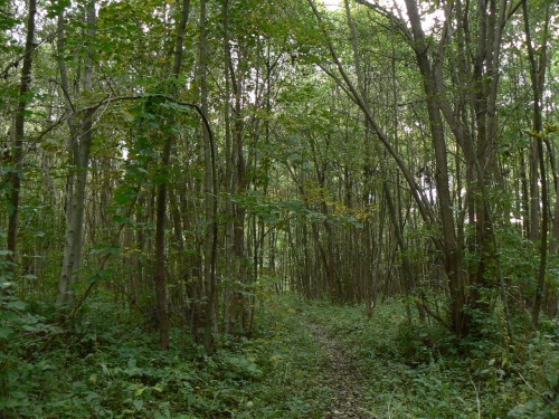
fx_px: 581
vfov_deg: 39.7
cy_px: 210
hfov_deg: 51.4
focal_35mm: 36
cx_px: 280
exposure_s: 1/30
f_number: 2.8
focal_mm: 6
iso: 100
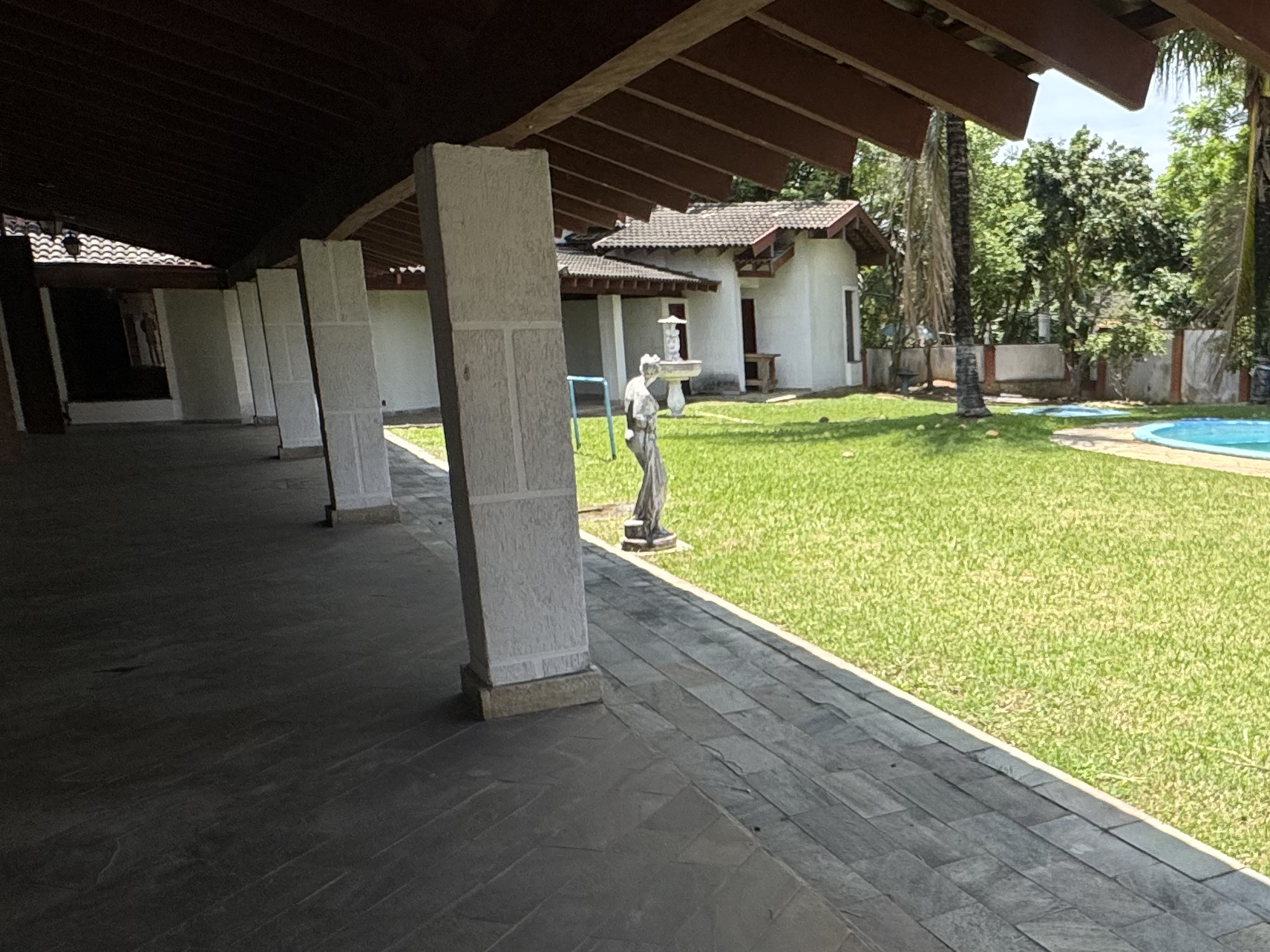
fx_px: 1211
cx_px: 1012
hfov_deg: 51.9
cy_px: 609
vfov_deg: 42.5
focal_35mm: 33
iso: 40
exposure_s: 1/1449
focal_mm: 2.22
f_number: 2.2
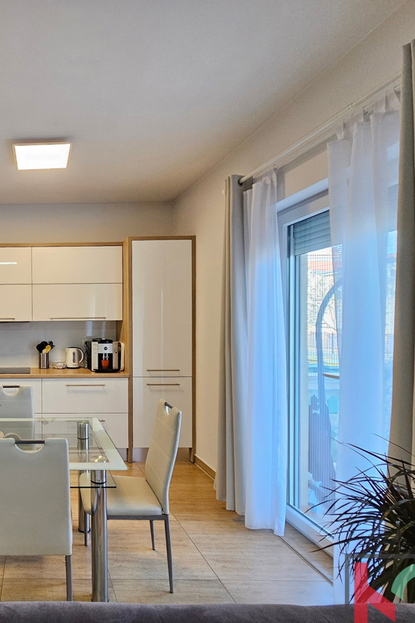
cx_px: 27
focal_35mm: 19
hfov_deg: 54.4
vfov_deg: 86.9
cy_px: 325
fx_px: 329
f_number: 2.2
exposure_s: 1/100
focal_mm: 2.2
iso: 320
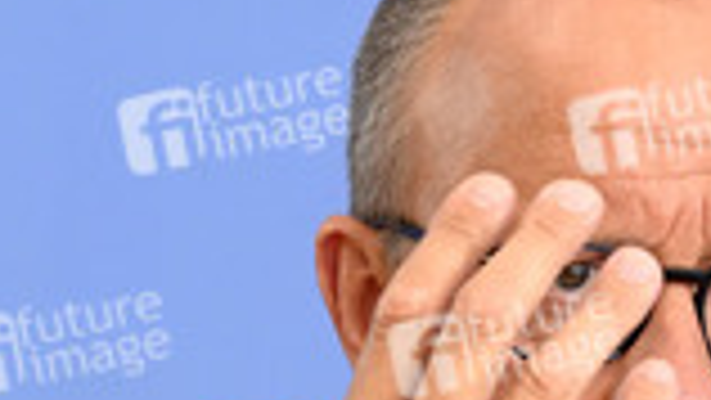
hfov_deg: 5.2
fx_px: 7883
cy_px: 458
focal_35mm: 418
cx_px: 565
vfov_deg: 2.9
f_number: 7.1
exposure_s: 1/500
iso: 3200
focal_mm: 140
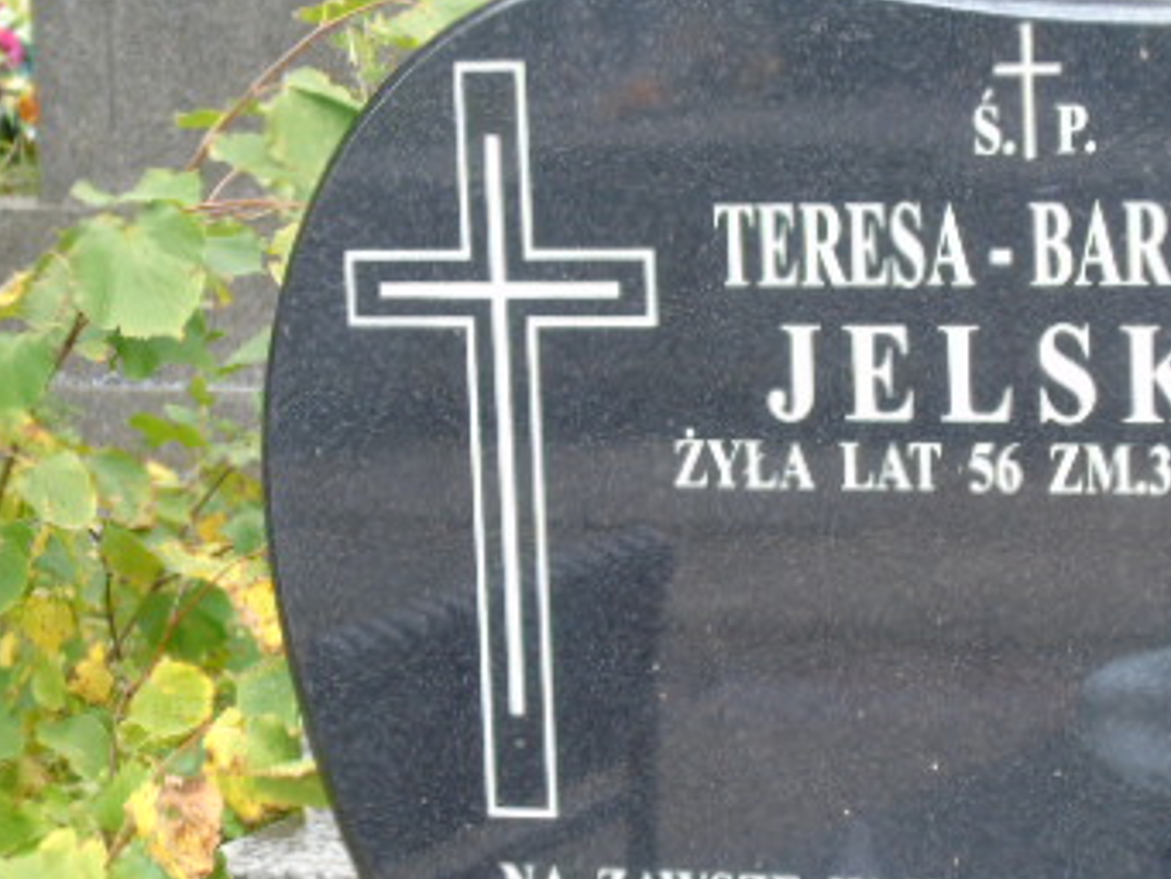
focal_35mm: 154
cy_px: 556
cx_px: 838
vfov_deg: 9.6
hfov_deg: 12.8
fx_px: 5211
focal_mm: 15
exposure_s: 1/30
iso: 100
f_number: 4.1
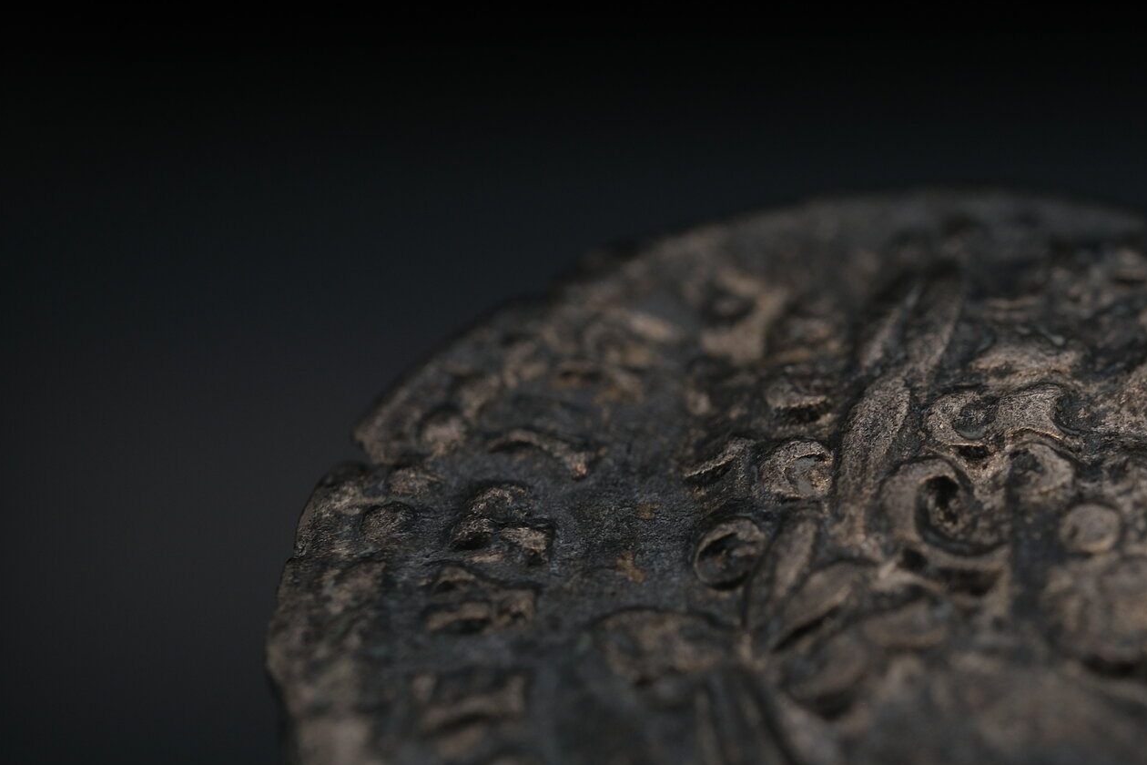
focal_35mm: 100
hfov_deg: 20.1
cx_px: 948
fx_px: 3186
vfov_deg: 13.6
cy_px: 592
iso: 160
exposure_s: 1/180
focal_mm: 30
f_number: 8
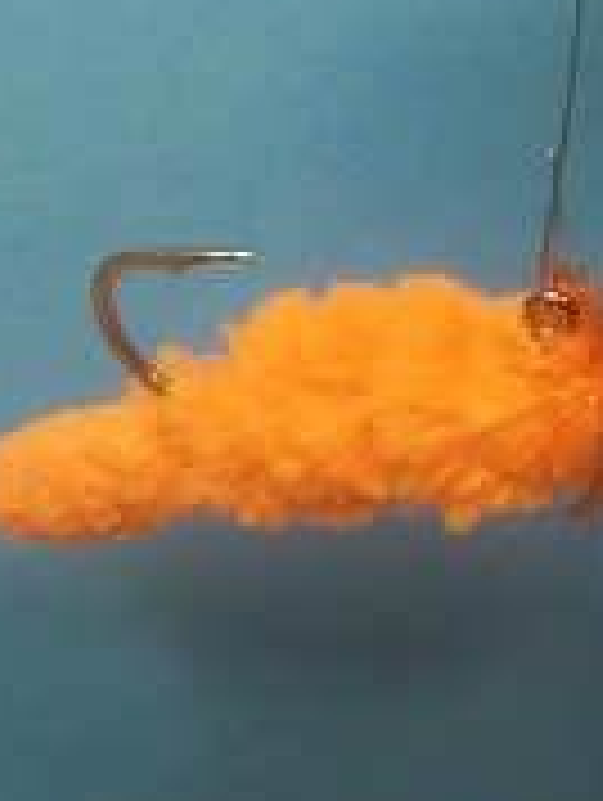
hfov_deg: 17.6
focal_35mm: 84
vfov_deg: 23.1
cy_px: 225
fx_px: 1946
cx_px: 272
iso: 40
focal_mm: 2.47
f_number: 1.9
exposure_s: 1/40
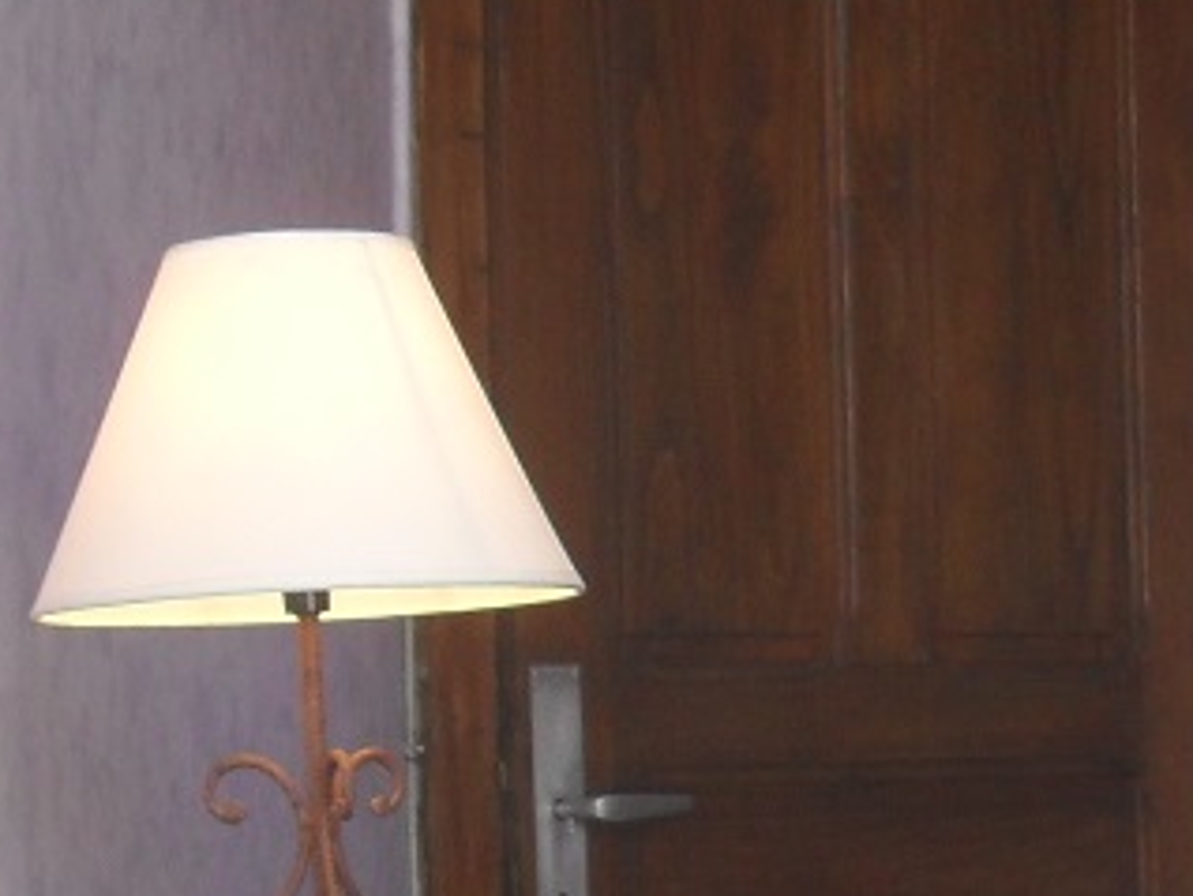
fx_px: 4553
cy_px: 795
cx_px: 1564
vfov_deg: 11.2
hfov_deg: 14.3
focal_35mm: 132
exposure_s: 1/45
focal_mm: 6.3
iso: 100
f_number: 3.2
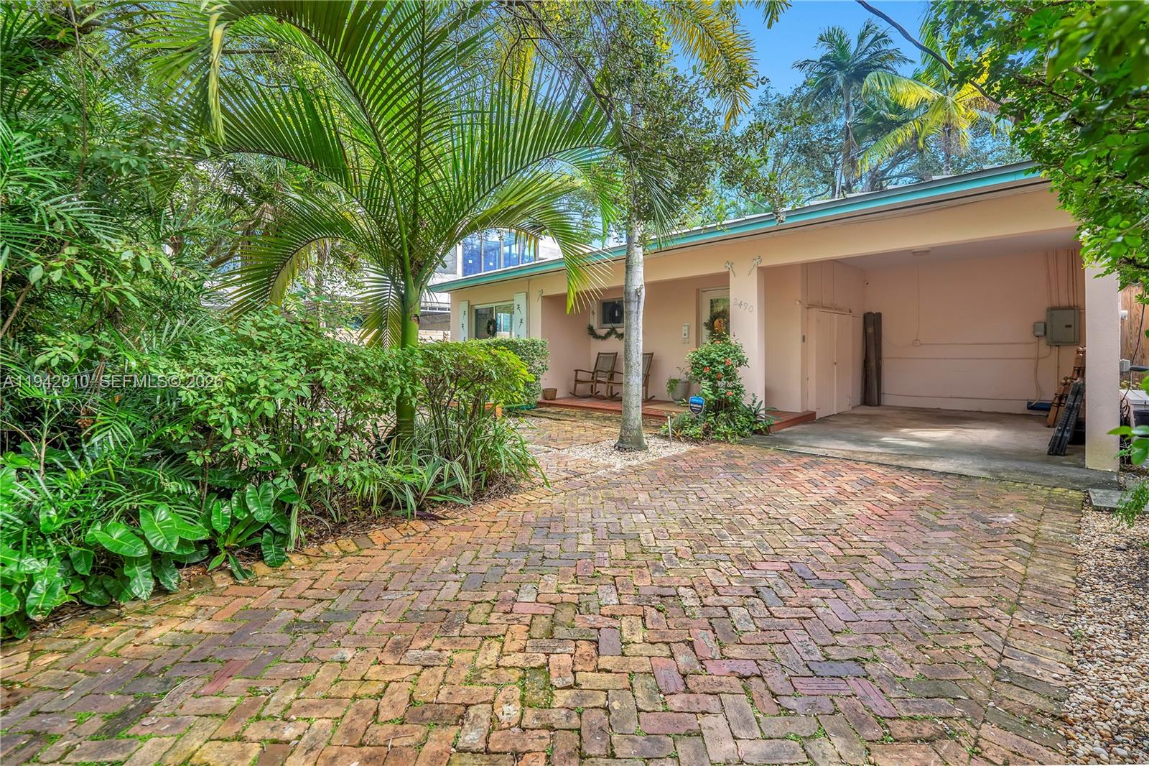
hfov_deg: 104.3
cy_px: 383
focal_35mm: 14
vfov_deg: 81.2
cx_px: 574
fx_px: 447
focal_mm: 14
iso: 160
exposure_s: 1/160
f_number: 4
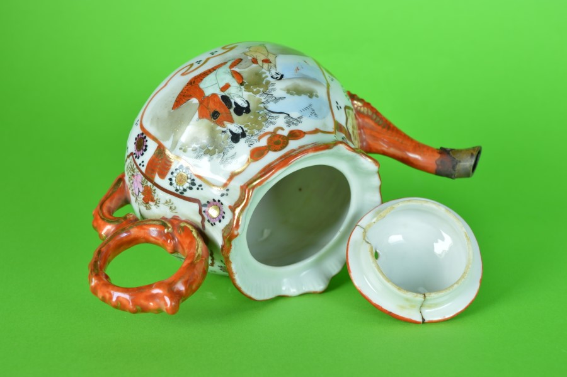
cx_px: 284
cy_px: 188
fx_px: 755
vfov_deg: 28.0
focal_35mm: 48
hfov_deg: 41.2
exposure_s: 1/125
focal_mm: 32
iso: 100
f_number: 6.3
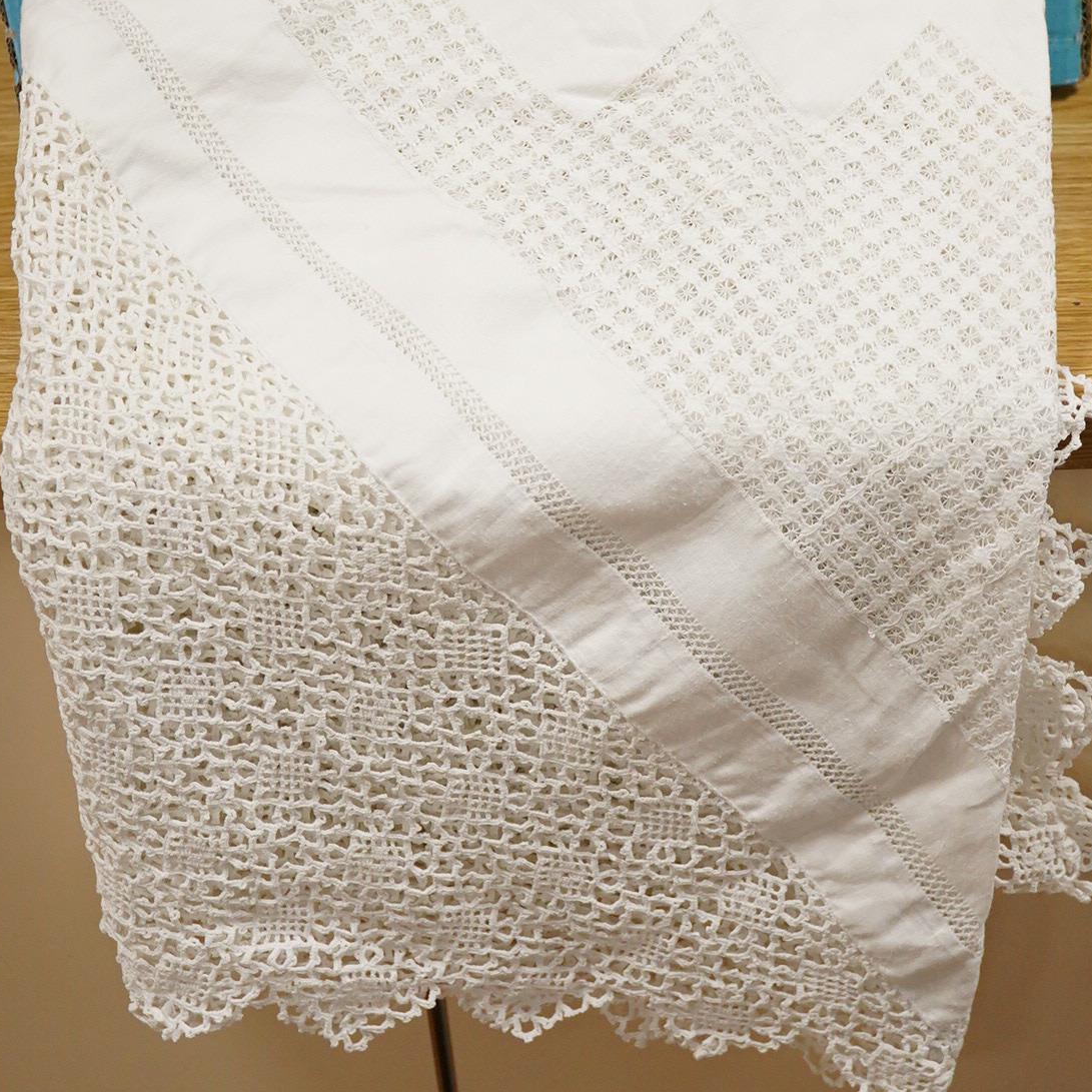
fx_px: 2463
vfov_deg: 24.8
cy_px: 300
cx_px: 547
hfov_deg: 25.0
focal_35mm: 69
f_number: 3.5
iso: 2500
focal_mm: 30
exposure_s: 1/640
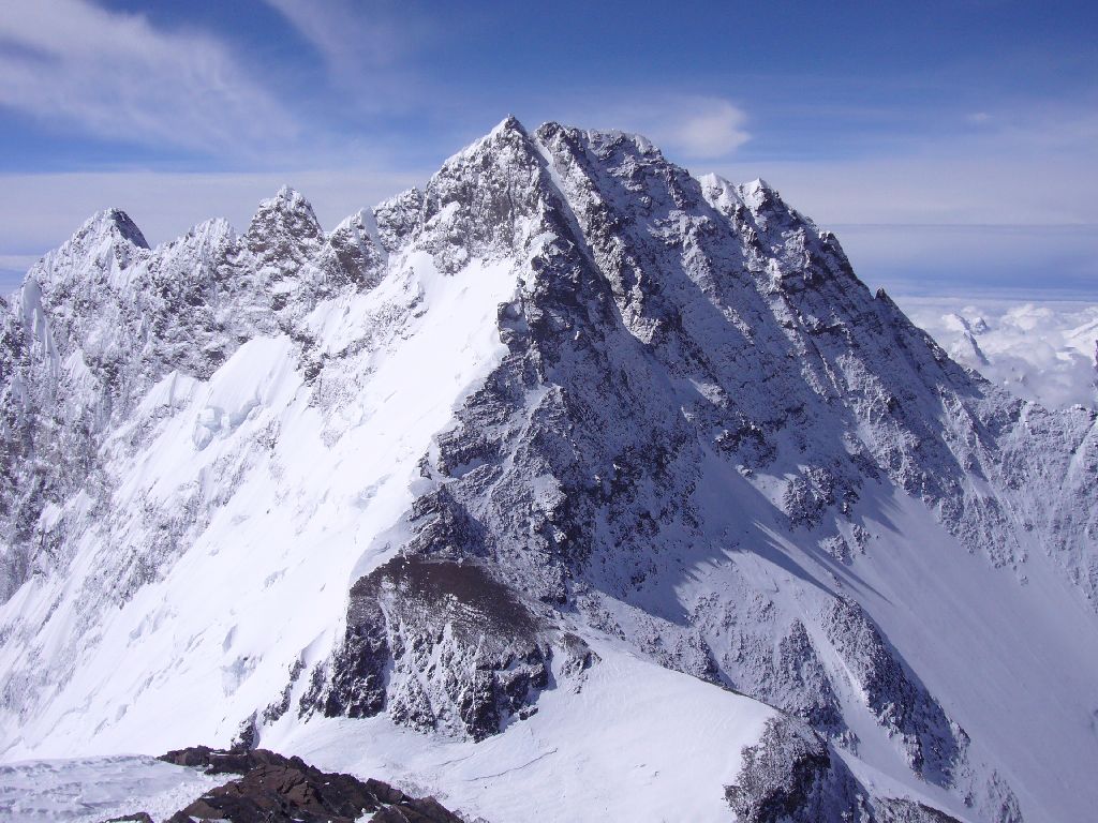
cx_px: 549
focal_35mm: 46
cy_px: 412
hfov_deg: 41.2
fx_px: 1459
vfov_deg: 31.5
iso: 80
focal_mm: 7.5
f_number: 7.1
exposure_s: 1/640
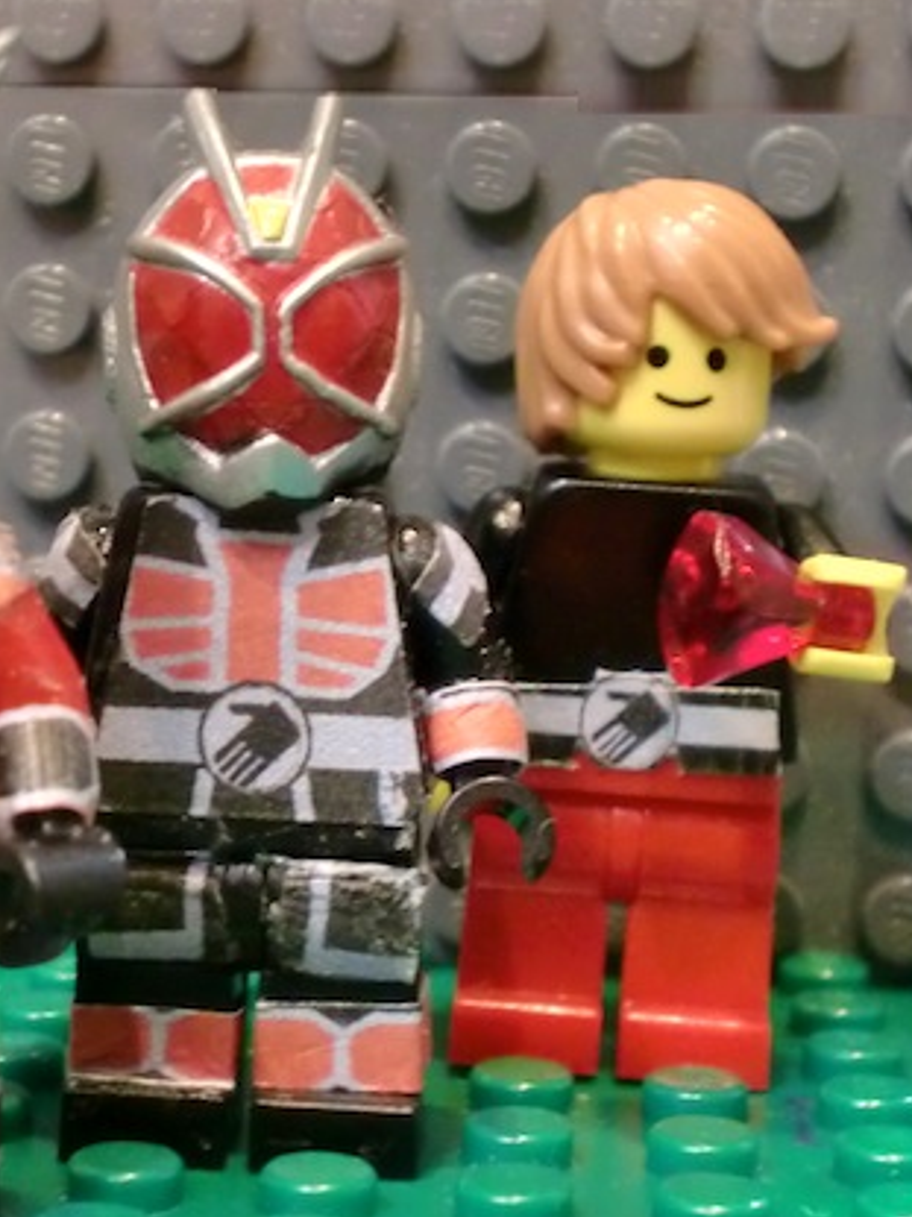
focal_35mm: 71
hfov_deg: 20.5
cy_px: 628
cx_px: 176
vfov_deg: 27.4
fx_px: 2495
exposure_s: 1/10
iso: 400
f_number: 3.6
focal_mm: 8.44
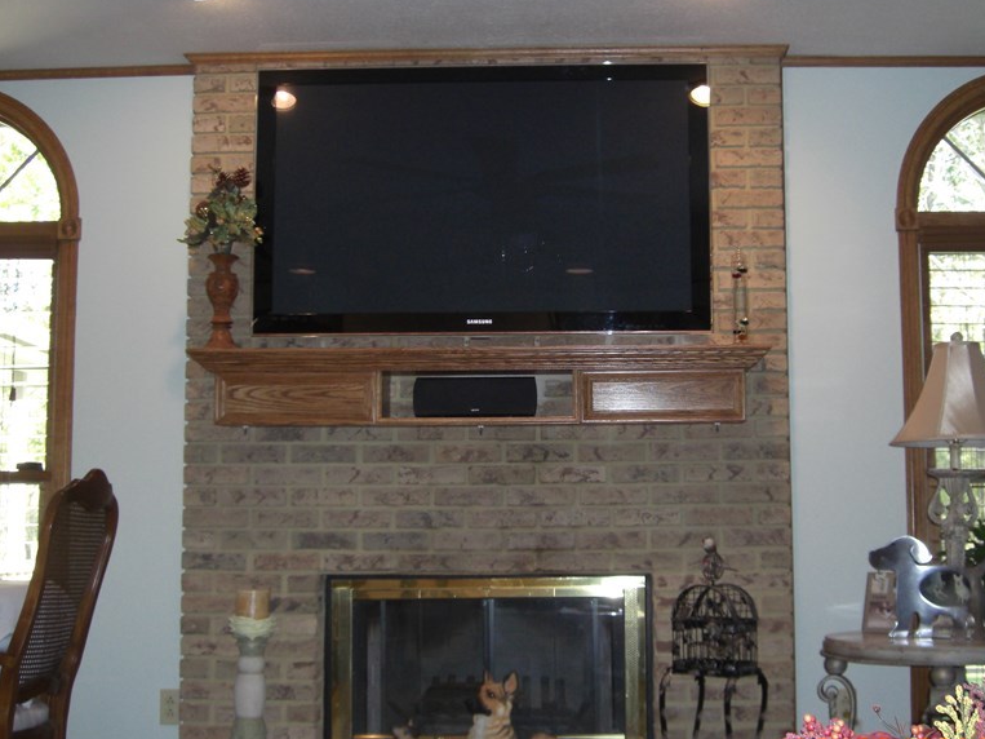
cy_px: 358
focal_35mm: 51
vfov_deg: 28.6
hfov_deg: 37.4
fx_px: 1451
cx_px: 555
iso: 200
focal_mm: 7.9
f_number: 2.8
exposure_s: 1/60
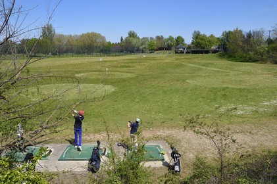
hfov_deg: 58.8
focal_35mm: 32
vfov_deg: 41.1
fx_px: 246
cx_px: 138
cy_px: 92
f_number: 10
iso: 200
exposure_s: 1/320
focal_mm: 32
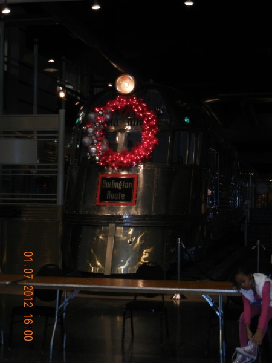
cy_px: 182
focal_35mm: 68
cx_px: 136
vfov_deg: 28.6
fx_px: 712
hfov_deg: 21.6
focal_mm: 12.2
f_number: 4.1
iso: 400
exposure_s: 1/30
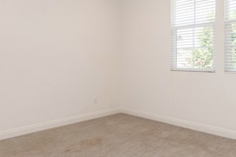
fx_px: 216
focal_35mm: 33
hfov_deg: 57.1
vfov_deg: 39.8
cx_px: 104
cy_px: 64
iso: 200
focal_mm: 14
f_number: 5.6
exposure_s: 1/125
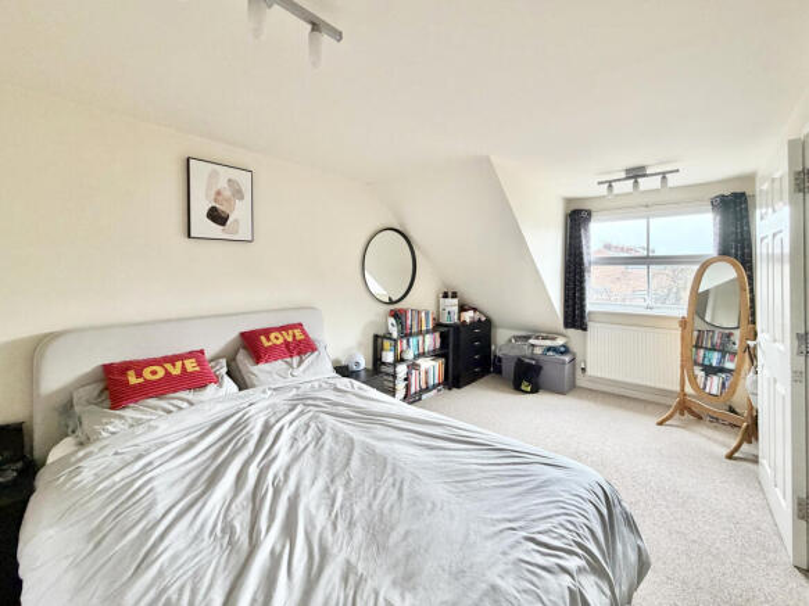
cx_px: 404
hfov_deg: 102.1
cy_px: 303
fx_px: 327
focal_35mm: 14
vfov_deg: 85.7
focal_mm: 2.22
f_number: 2.2
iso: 200
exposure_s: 1/50
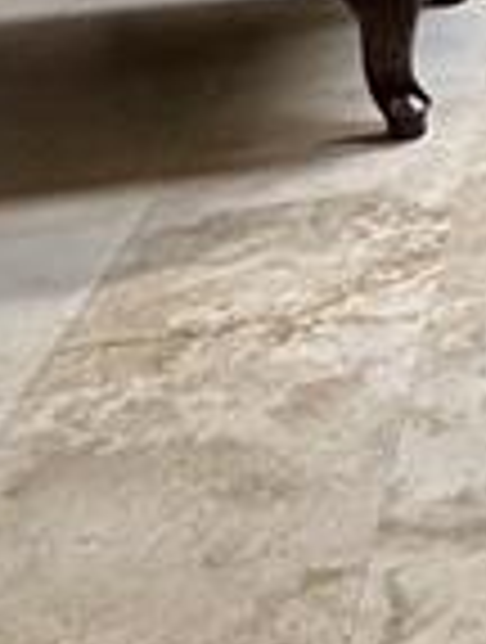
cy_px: -122
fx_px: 1398
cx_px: 1098
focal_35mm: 75
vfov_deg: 23.7
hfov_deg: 14.5
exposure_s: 1/60
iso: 400
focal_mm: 2.22
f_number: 2.2
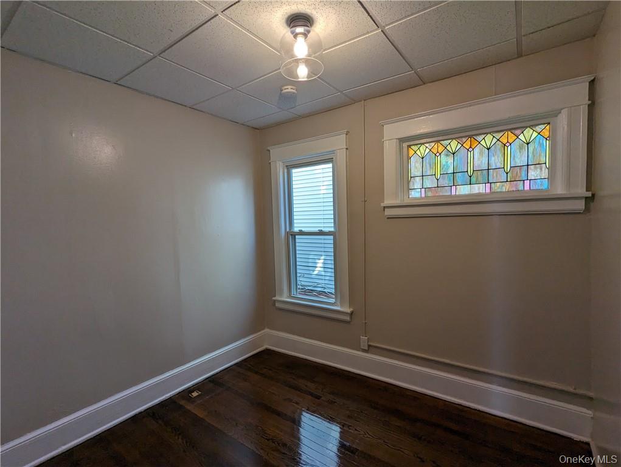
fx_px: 287
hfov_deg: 94.4
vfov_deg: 78.2
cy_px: 234
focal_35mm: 16
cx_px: 310
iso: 65
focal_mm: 2.35
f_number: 2.2
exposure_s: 1/145
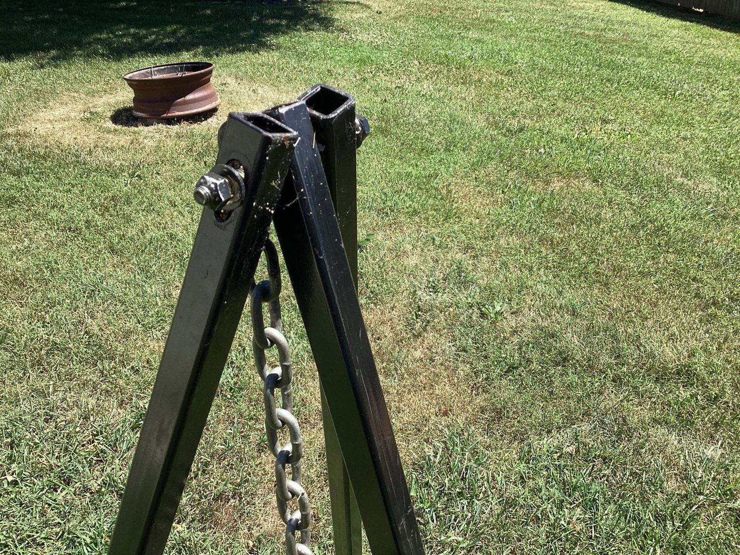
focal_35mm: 31
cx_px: 370
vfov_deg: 45.4
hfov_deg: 58.3
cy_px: 278
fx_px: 663
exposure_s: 1/440
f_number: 2.4
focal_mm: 3.3
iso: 25
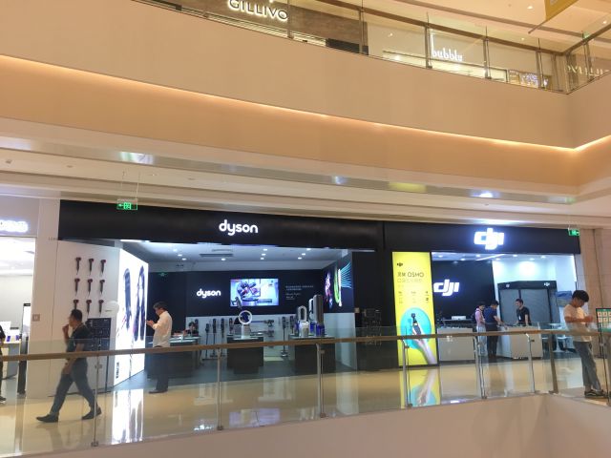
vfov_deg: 48.2
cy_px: 229
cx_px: 306
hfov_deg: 61.7
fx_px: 512
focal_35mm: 29
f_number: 2.2
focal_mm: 4.15
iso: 32
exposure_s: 1/17
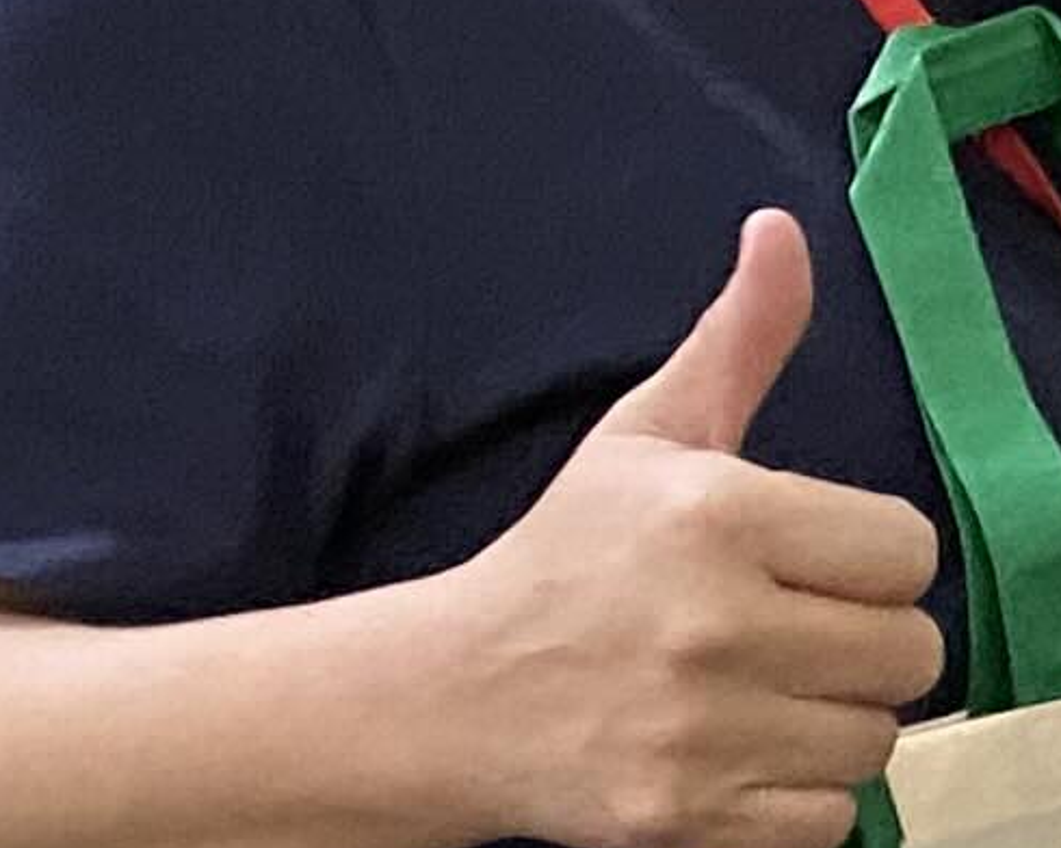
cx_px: 3235
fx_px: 6563
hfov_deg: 7.9
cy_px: 61
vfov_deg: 7.4
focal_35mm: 209
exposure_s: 1/50
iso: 400
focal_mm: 4.25
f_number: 1.8
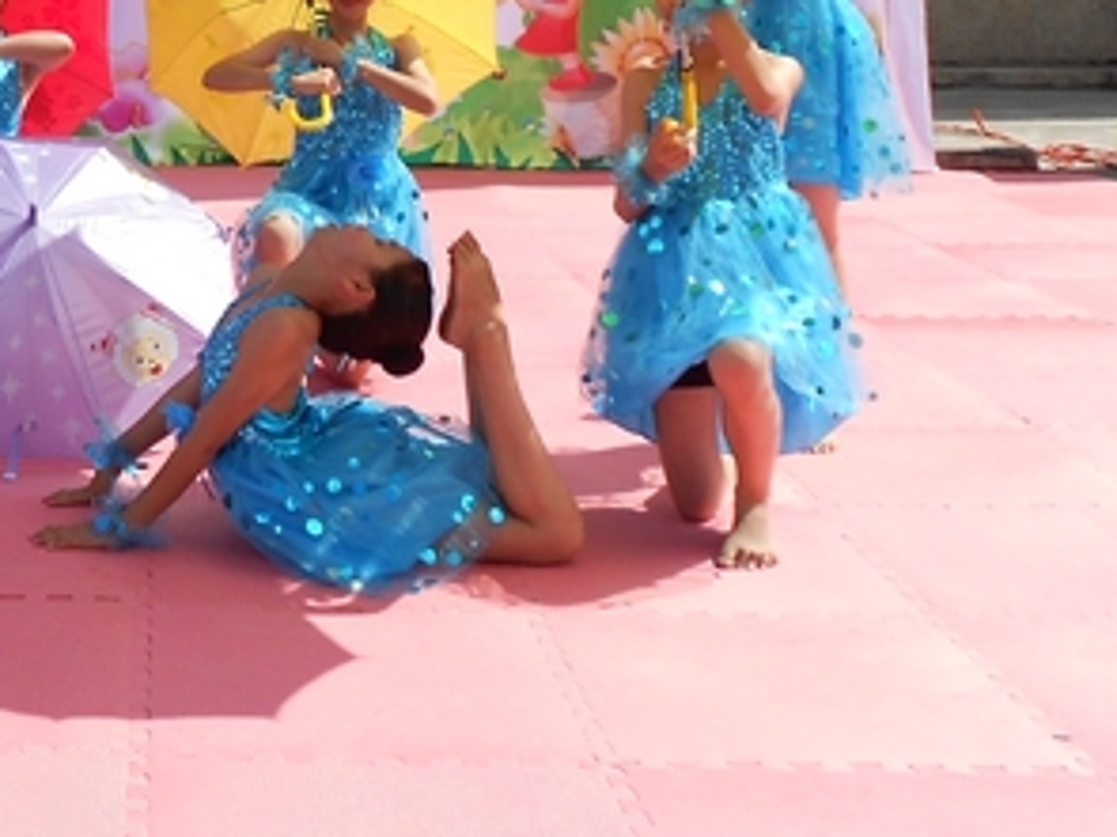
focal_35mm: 66
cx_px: -15
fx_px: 2129
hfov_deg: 27.6
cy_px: -129
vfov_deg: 20.9
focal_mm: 4.6
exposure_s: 1/800
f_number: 3.2
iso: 80
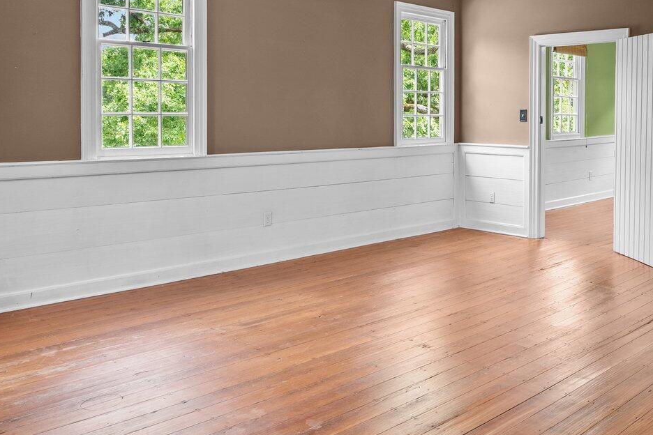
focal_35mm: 35
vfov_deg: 37.1
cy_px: 120
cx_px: 461
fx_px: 635
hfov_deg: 52.8
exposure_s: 1/5
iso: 400
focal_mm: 16
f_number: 8
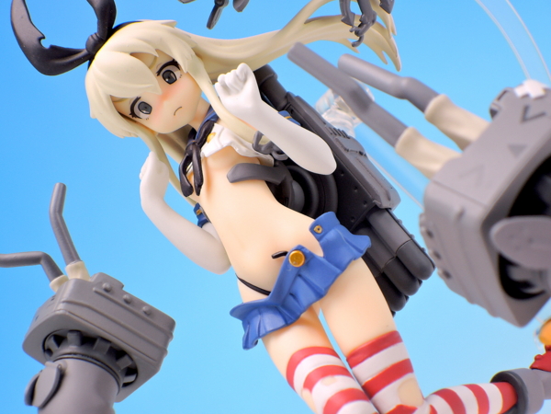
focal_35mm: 120
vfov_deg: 12.3
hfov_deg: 16.4
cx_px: 276
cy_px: 207
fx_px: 1910
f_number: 5.6
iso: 80
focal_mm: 25.5
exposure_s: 1/2.5
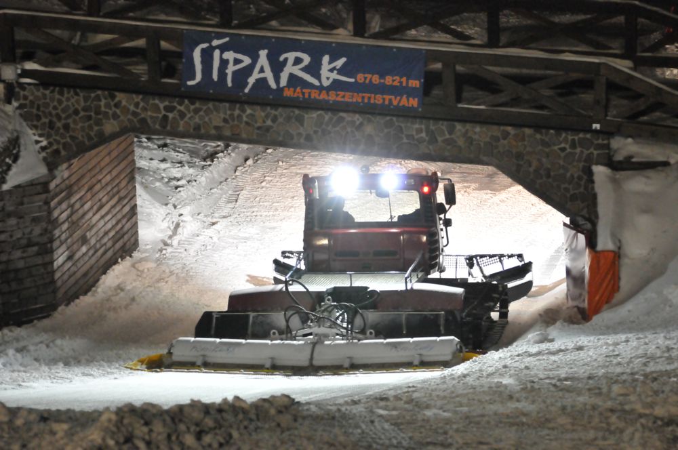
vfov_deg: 8.3
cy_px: 225
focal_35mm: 165
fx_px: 3103
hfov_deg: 12.5
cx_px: 339
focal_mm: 110
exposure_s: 1/30
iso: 3200
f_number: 4.5
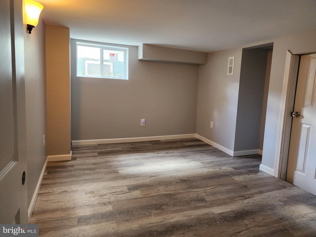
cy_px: 118
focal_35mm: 23
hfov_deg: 73.9
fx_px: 210
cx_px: 158
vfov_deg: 58.9
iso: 800
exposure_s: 1/100
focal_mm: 6.4
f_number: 1.8
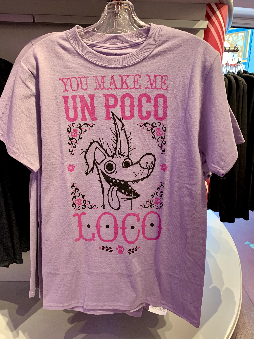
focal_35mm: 26
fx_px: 254
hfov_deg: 53.1
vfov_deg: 67.3
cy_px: 170
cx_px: 127
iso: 125
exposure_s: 1/60
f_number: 1.8
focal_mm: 4.25
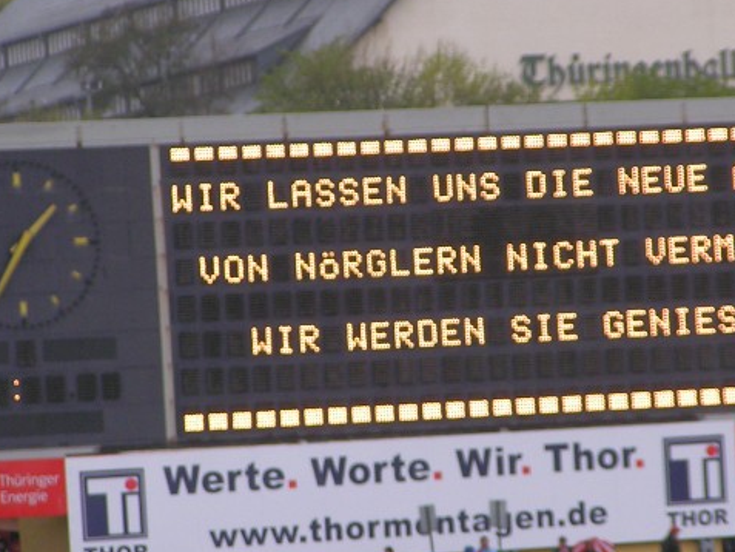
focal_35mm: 396
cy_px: 242
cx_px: 399
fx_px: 8410
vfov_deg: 3.8
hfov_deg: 5.0
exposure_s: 1/250
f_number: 3.5
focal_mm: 36.1
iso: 80
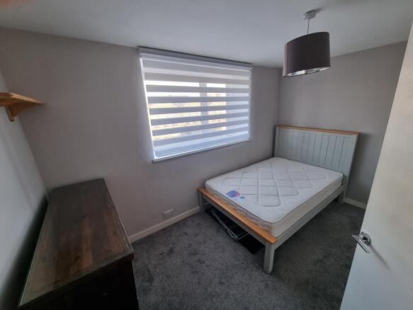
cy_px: 155
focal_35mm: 13
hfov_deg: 106.2
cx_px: 206
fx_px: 155
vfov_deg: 89.9
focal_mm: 2.2
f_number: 2.2
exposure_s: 1/50
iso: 125
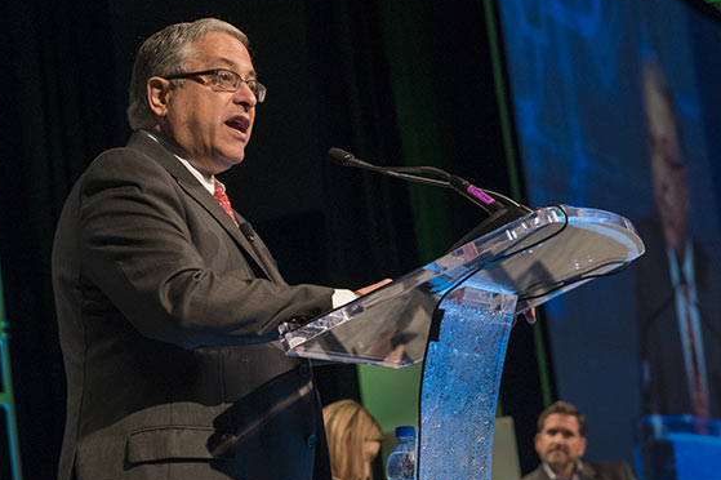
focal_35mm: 94
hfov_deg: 21.7
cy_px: 283
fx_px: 1881
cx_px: 319
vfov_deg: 14.5
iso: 1250
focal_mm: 70
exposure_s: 1/200
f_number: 5
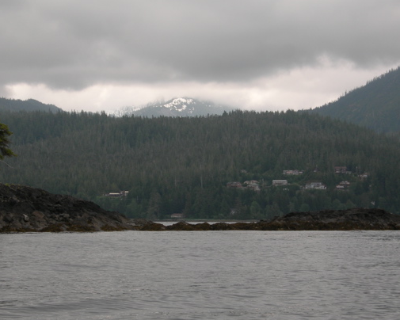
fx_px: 1468
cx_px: 175
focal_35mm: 124
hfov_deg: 15.5
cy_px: 170
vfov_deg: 12.4
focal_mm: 21.3
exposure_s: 1/107
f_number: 7.8
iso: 50
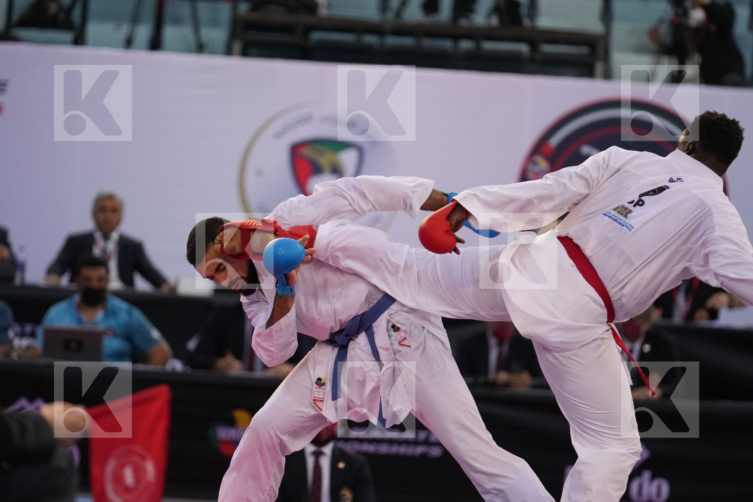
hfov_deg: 6.9
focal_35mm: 300
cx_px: 376
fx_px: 6275
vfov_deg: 4.6
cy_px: 251
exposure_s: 1/1000
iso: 2000
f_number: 2.8
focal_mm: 200
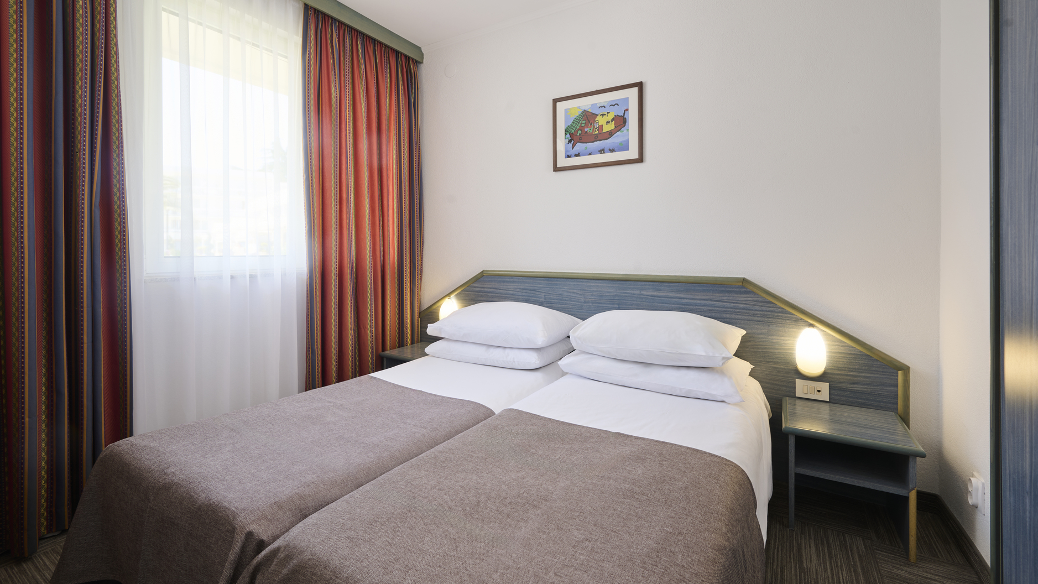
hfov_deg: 103.0
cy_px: 301
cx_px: 511
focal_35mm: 15
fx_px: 413
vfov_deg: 70.5
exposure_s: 1/8
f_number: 9
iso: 64
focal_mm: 14
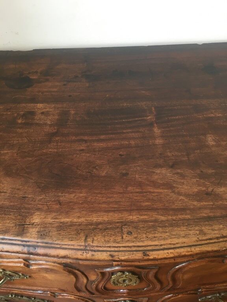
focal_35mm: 29
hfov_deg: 48.2
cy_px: 151
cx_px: 114
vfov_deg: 61.7
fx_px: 254
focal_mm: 4.15
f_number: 2.2
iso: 80
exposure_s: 1/33
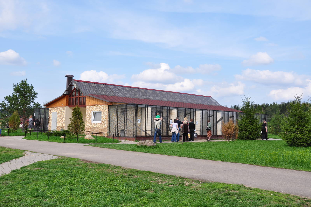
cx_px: 156
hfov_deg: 49.6
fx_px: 337
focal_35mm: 39
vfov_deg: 34.1
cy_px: 104
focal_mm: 26
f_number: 9
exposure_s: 1/320
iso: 200
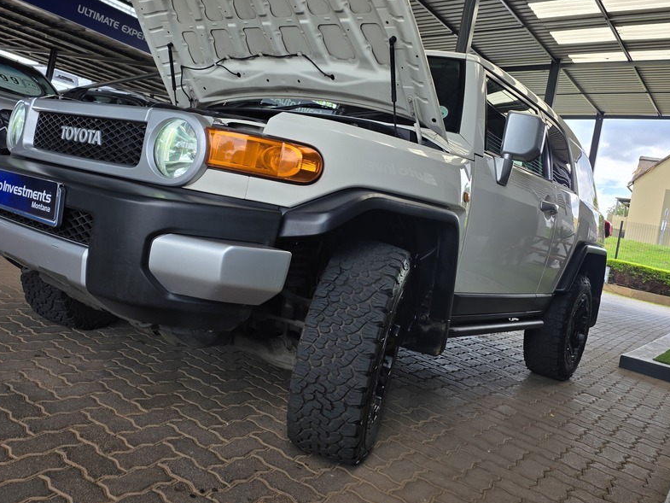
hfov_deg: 59.9
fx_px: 581
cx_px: 318
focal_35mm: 30
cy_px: 202
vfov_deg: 46.5
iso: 25
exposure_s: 1/359
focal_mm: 6.25
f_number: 1.7
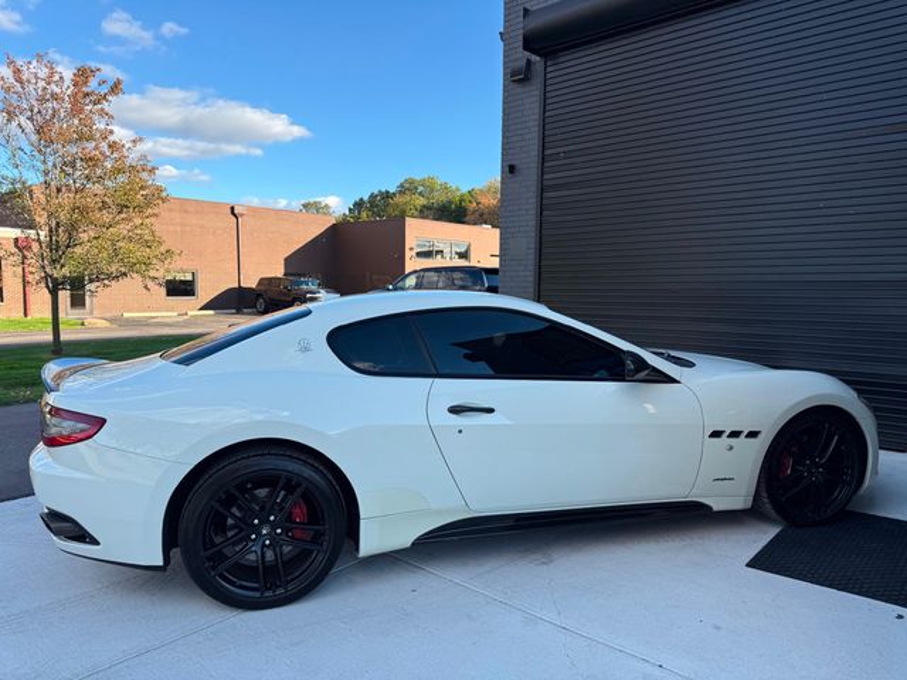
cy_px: 340
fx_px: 629
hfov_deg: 71.6
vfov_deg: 56.8
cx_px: 454
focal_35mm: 24
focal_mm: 6.76
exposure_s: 1/1522
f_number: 1.78
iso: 80
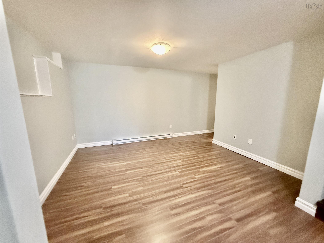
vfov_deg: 85.7
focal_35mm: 14
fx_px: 131
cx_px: 162
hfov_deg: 102.1
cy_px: 122
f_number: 2.2
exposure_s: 1/60
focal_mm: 2.22
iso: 1000
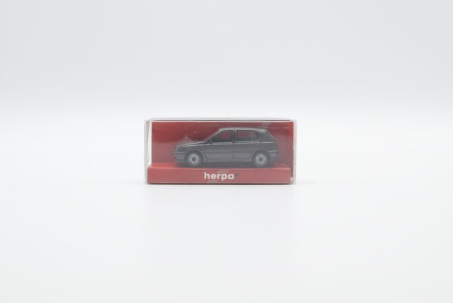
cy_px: 152
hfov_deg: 37.8
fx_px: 661
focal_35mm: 52
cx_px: 226
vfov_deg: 25.8
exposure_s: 1/160
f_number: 8
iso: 400
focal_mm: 35
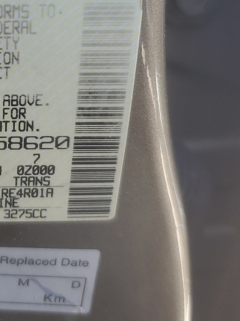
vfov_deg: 29.2
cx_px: -6
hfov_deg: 22.0
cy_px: 42
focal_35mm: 64
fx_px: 592
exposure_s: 1/250
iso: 50
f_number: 1.5
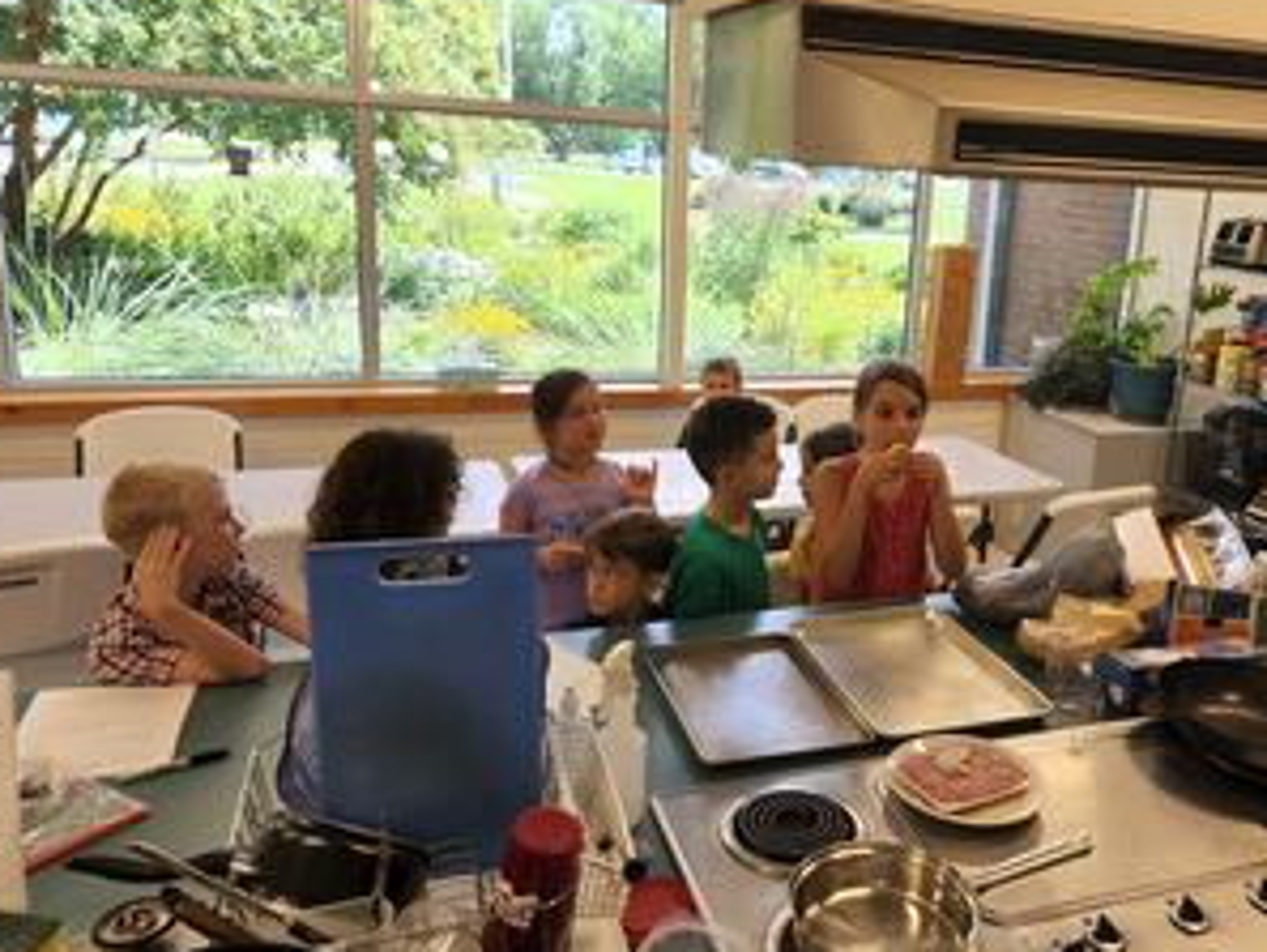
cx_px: 789
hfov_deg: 57.6
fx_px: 1135
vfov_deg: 45.4
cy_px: 440
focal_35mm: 31
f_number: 1.8
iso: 80
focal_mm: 6.4
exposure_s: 1/180
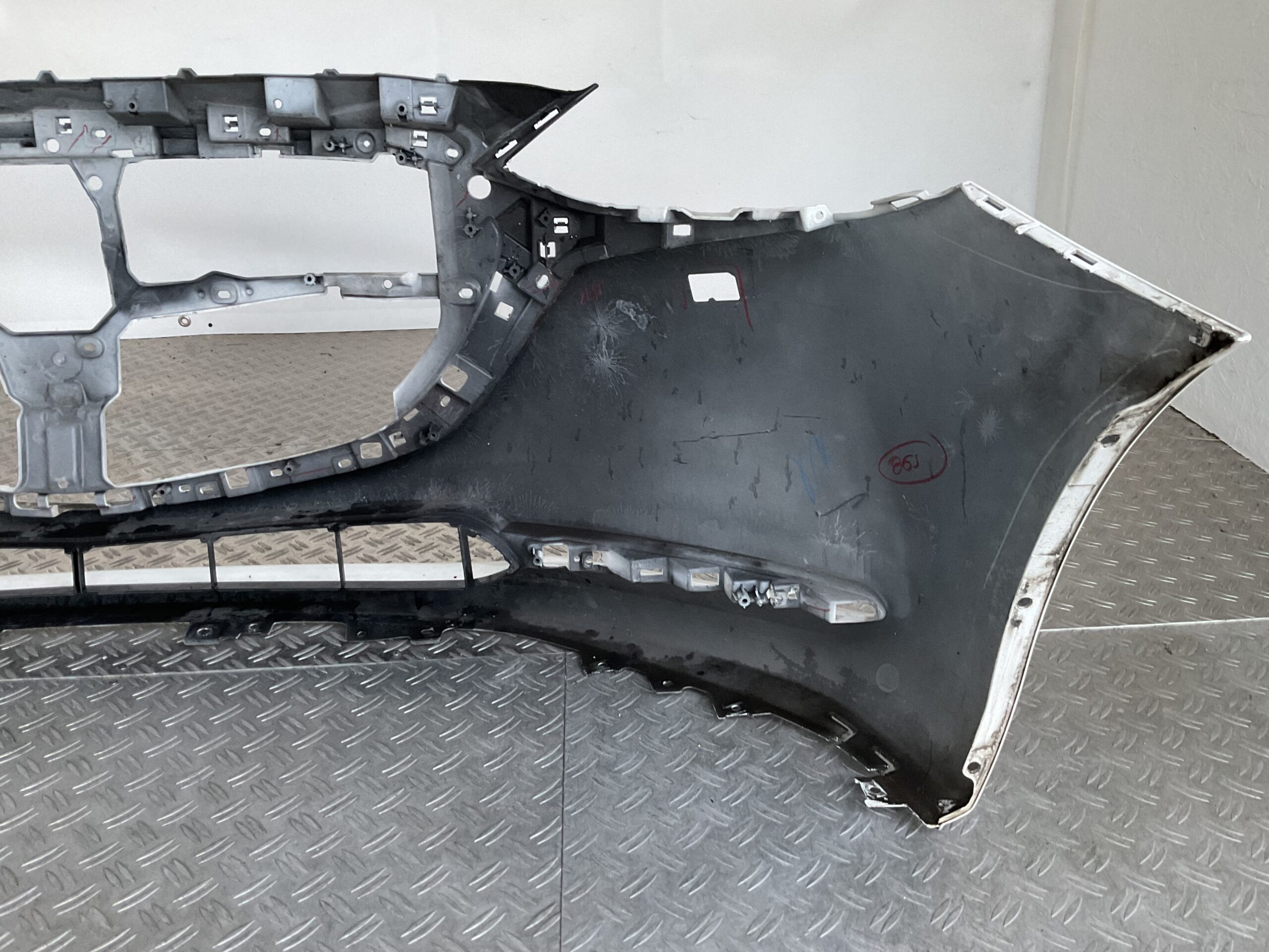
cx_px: 634
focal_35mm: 29
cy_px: 476
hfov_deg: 61.7
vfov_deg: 48.2
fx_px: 1063
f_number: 1.8
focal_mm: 3
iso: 125
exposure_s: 1/50
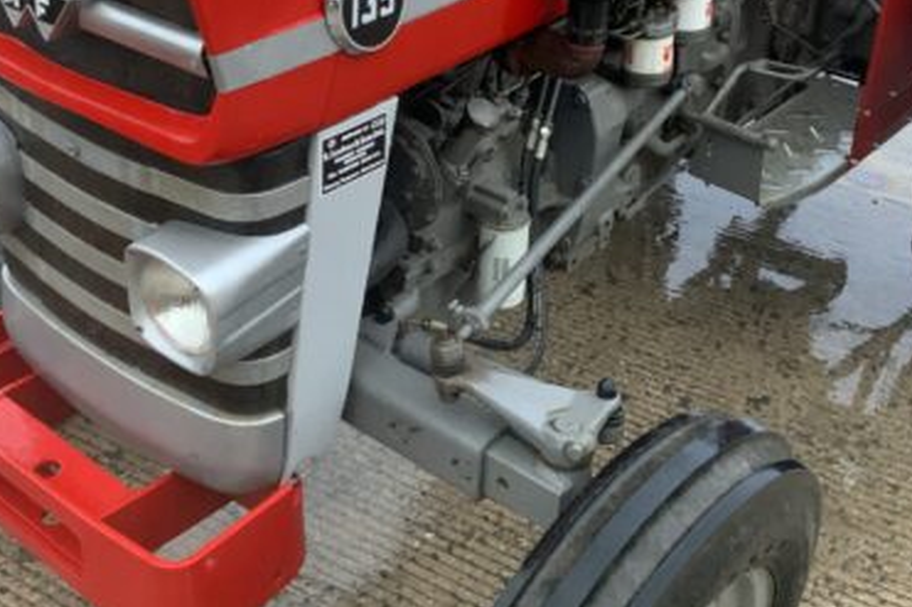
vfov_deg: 25.4
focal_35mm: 52
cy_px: 103
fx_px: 1317
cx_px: 455
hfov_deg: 38.2
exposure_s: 1/60
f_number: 1.8
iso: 200
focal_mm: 3
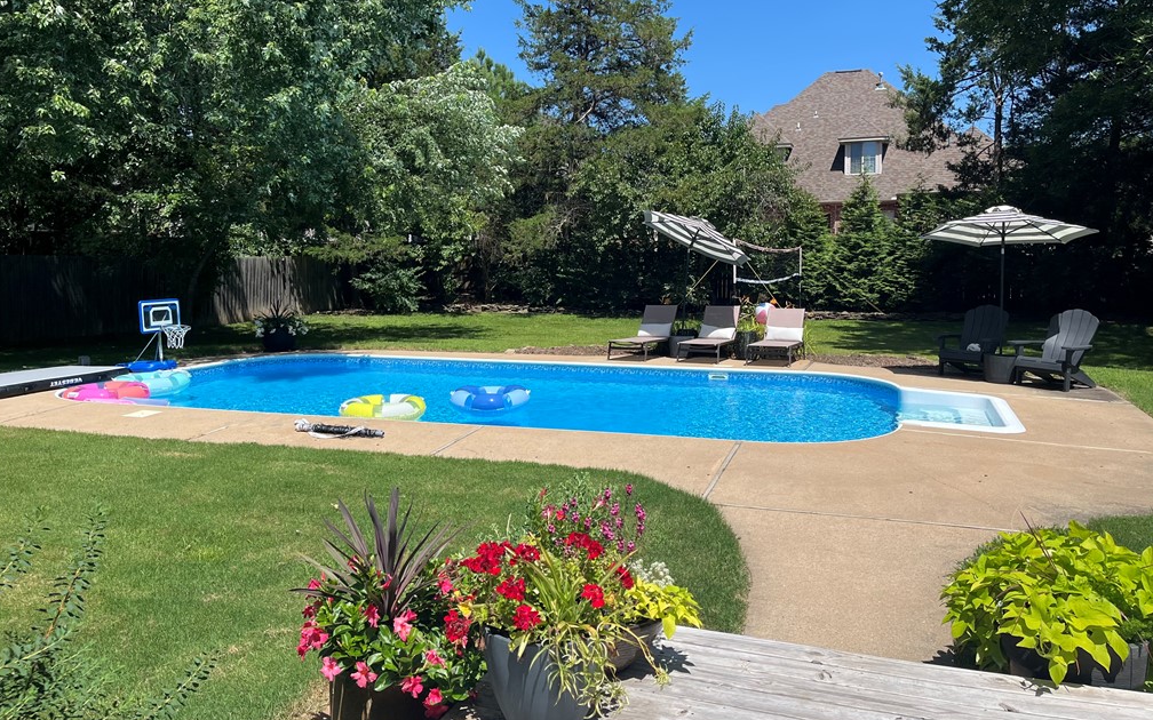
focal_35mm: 28
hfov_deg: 66.5
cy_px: 291
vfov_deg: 44.3
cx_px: 576
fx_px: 880
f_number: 1.6
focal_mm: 5.1
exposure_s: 1/3521
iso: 50
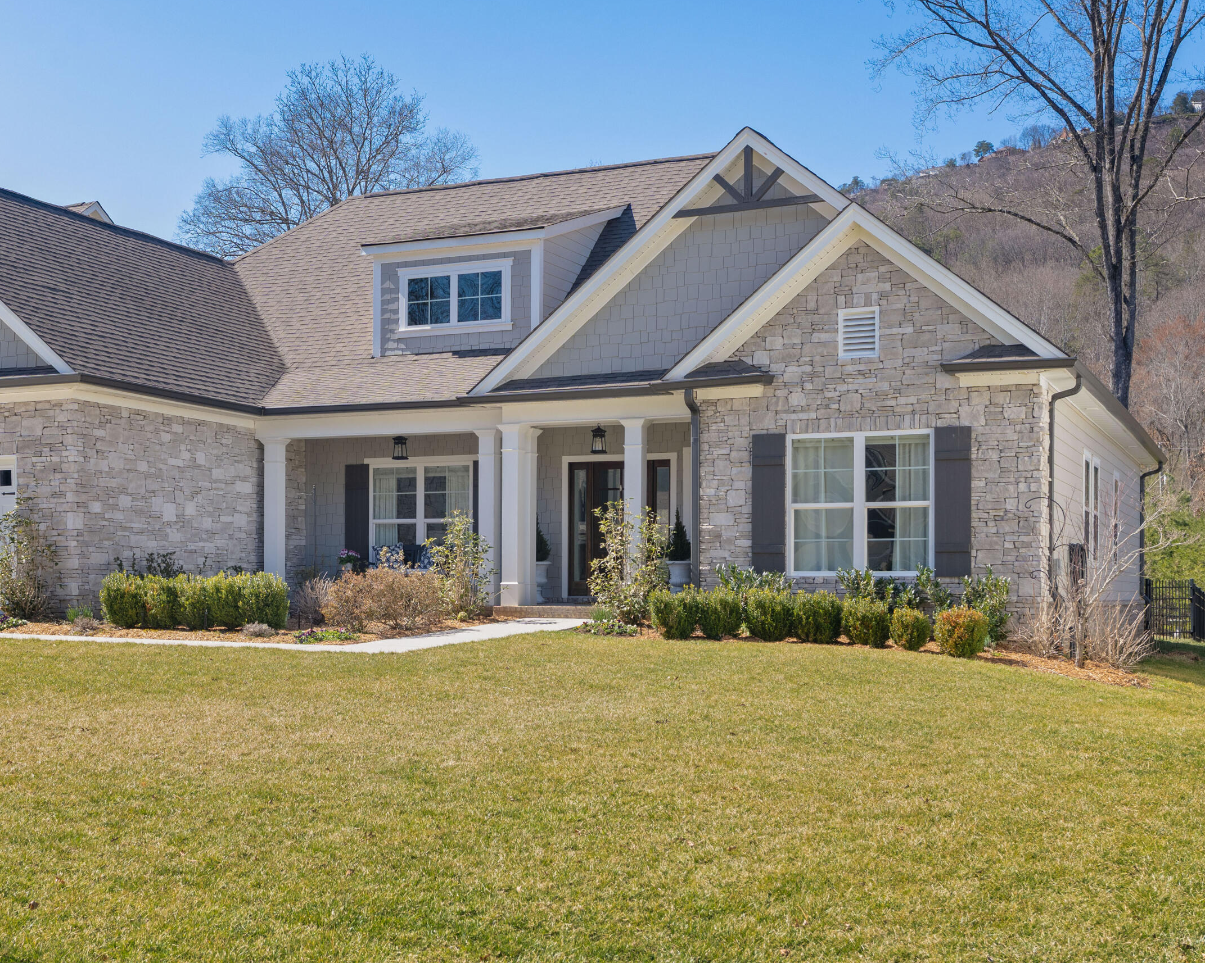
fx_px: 1640
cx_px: 390
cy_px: 415
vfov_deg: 32.7
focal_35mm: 46
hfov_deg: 39.8
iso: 320
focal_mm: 35
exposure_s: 1/500
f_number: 7.1
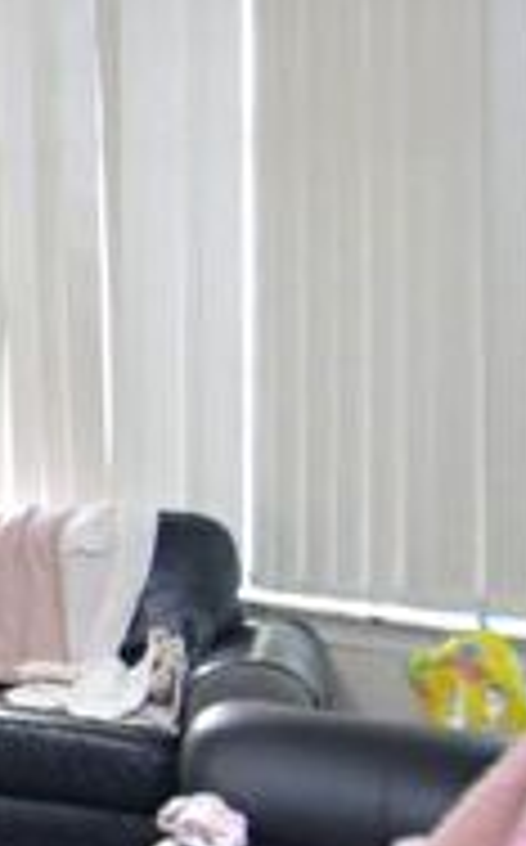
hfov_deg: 15.2
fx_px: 1311
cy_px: 472
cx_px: -679
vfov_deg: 35.7
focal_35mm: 57
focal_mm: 10
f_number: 4
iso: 800
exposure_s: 1/60
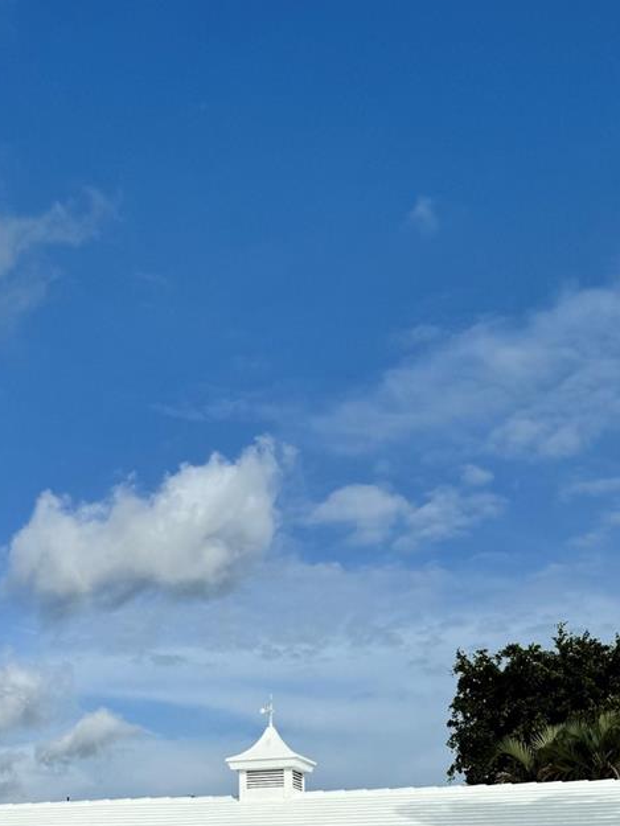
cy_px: 825
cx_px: 177
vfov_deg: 30.4
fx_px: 1409
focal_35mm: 59
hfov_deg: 24.6
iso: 80
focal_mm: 6.86
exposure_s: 1/9009
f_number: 1.78
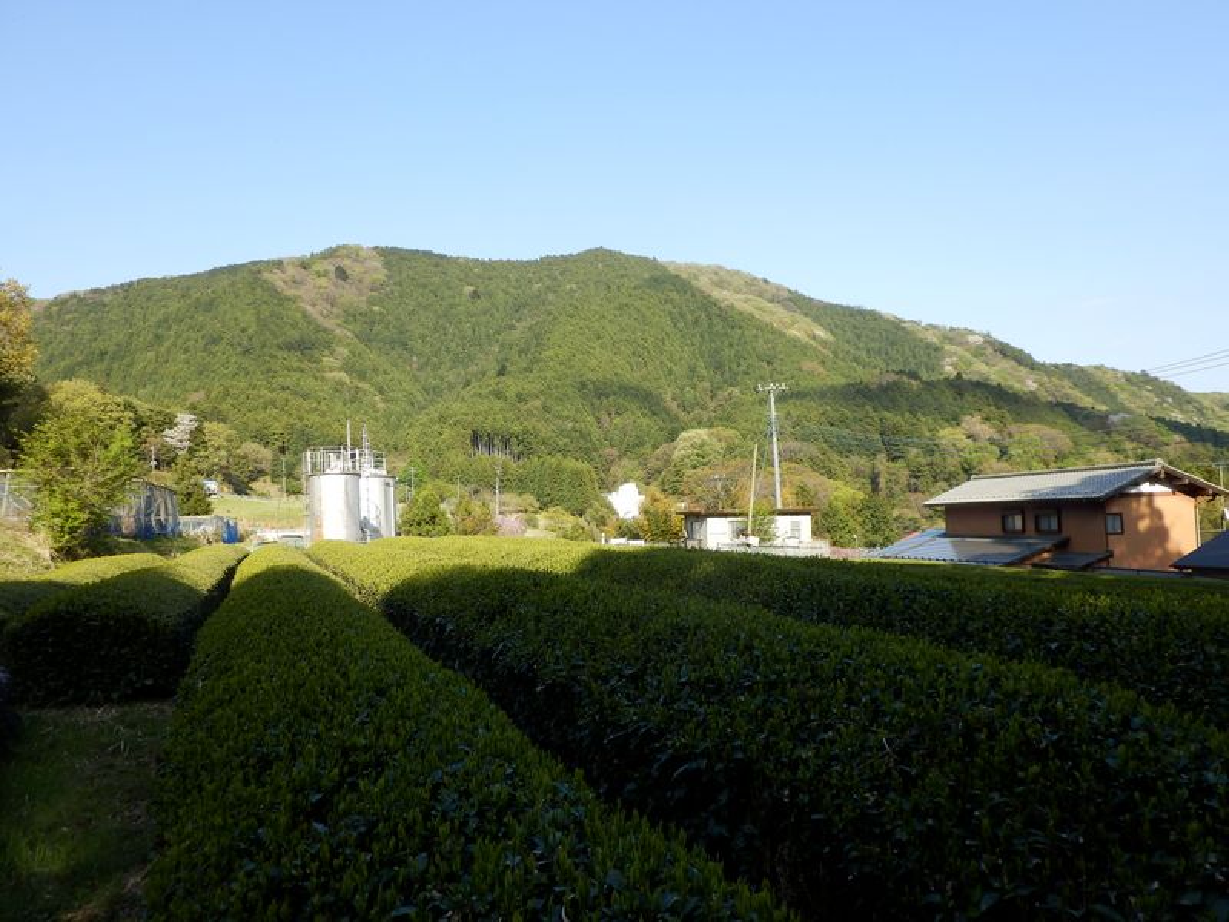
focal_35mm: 30
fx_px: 1065
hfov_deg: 60.0
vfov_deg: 46.8
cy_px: 461
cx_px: 614
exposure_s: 1/400
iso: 80
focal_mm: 5.3
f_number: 3.5
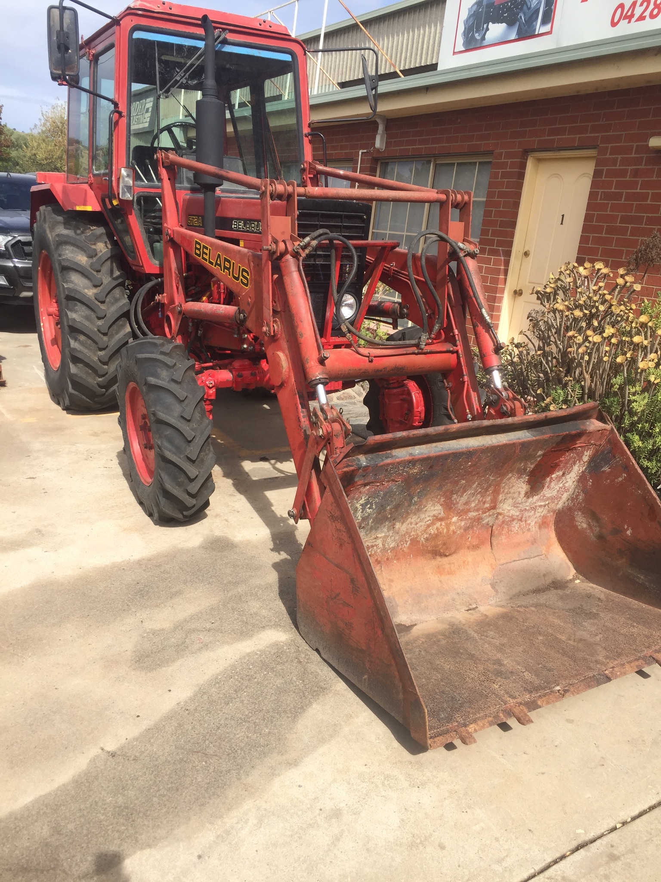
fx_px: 738
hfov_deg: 48.2
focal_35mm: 29
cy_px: 441
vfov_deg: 61.7
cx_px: 330
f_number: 2.2
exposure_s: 1/1522
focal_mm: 4.15
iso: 32
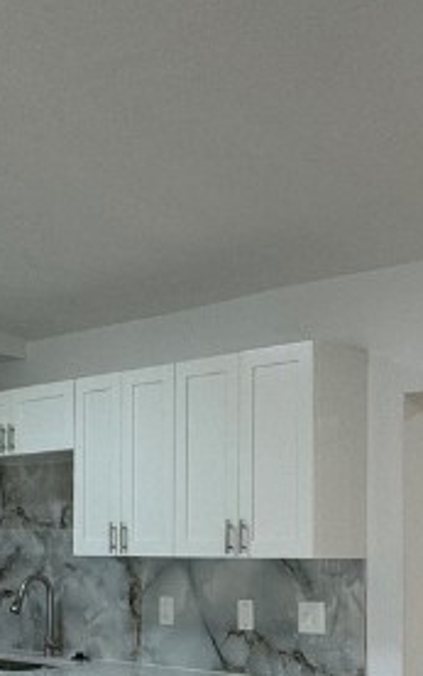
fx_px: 1012
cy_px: 539
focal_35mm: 55
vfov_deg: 35.7
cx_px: 279
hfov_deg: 23.5
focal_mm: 2.22
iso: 125
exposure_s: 1/120
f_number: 2.2
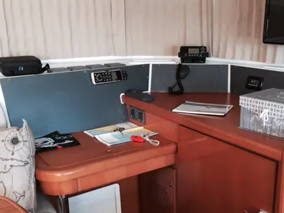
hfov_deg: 42.7
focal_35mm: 44
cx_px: 174
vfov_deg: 32.7
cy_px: 132
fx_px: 361
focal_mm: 4.15
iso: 64
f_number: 2.2
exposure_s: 1/30
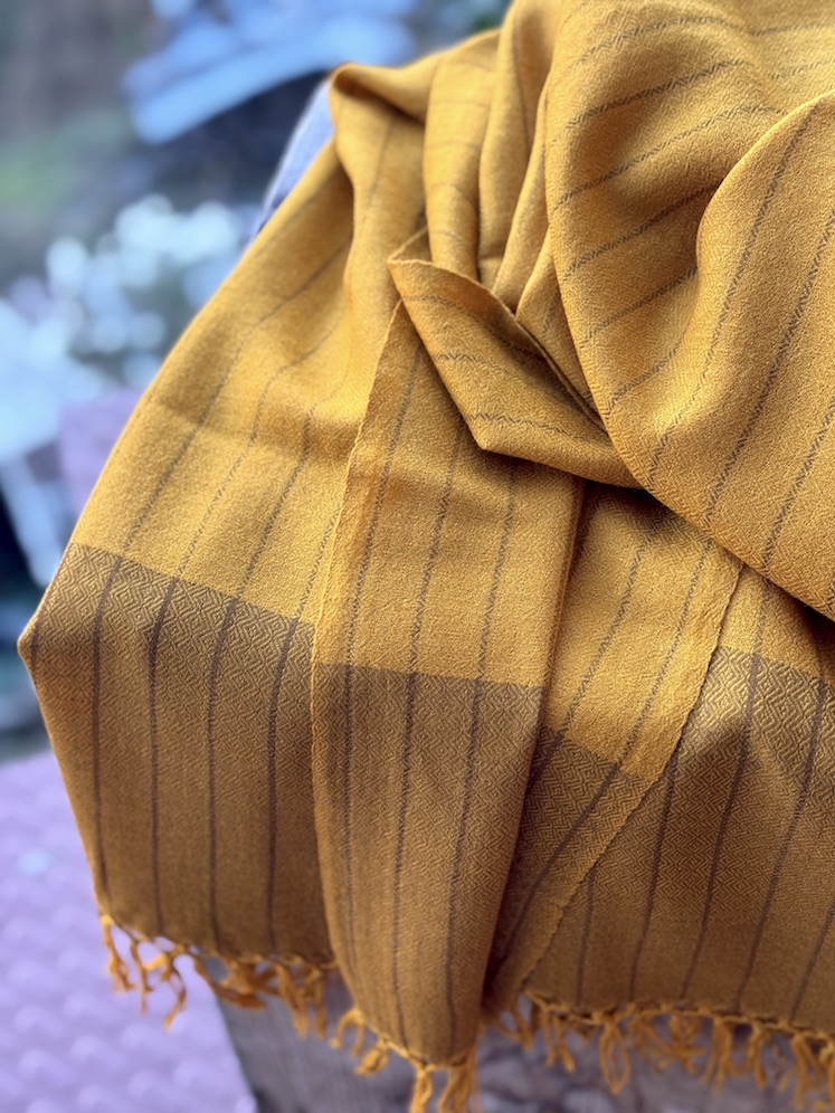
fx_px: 1544
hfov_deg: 30.3
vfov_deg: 39.7
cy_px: 556
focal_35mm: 48
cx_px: 418
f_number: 1.78
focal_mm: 6.76
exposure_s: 1/121
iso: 64
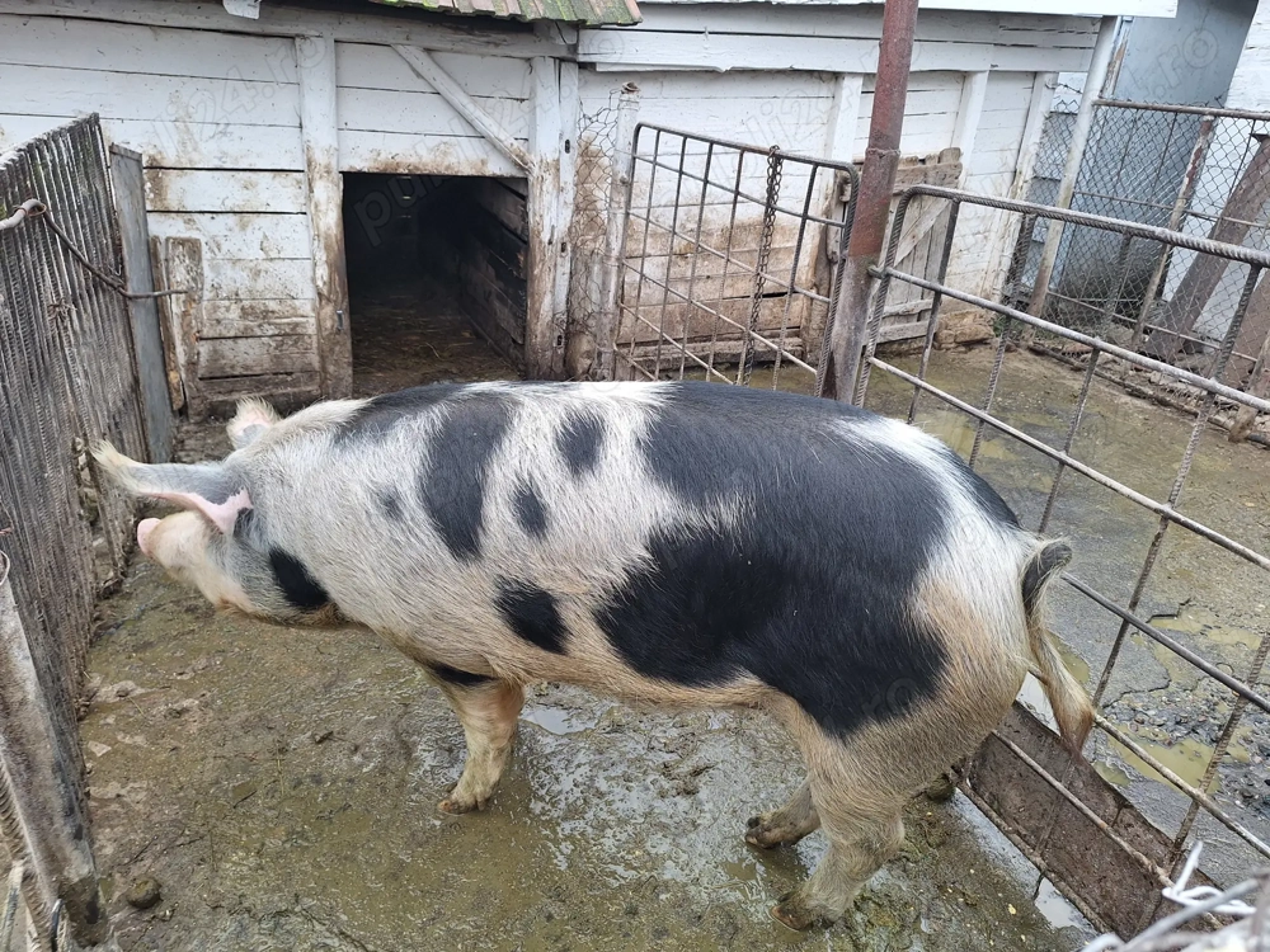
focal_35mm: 23
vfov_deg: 58.9
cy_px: 476
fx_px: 844
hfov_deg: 73.9
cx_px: 635
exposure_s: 1/50
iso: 50
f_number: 1.8
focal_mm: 5.54
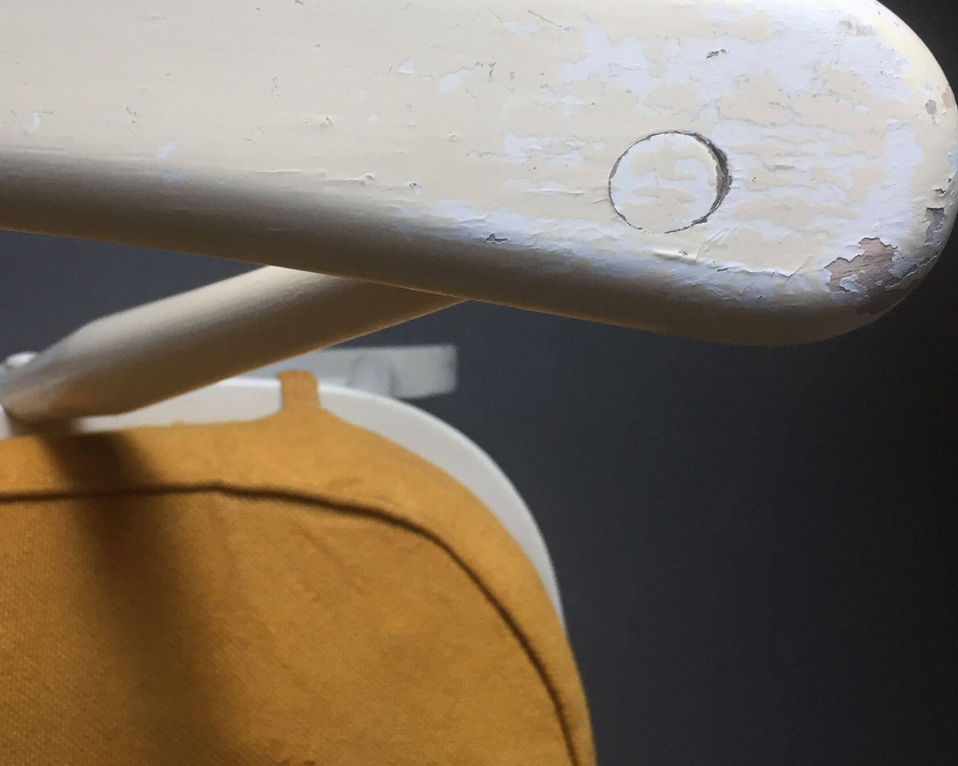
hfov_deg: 42.9
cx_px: 481
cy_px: 288
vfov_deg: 34.7
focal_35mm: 43
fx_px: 1219
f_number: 2.2
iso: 50
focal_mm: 4.15
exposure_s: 1/33
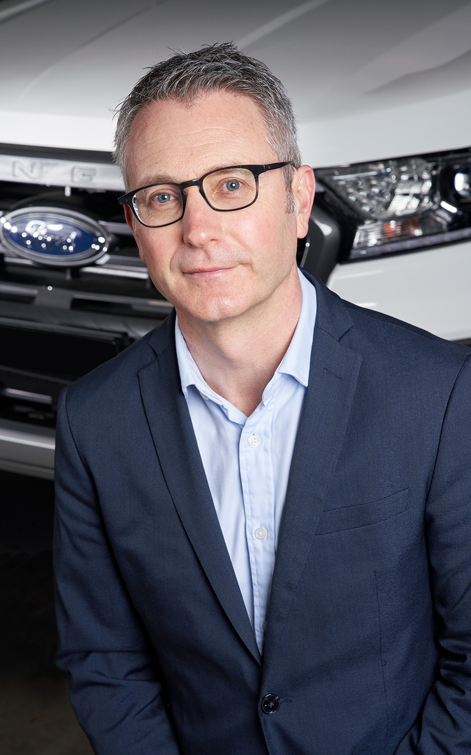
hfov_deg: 18.1
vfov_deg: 28.6
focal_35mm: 72
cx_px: 245
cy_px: 376
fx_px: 1479
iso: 800
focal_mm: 70
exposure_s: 1/200
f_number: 10
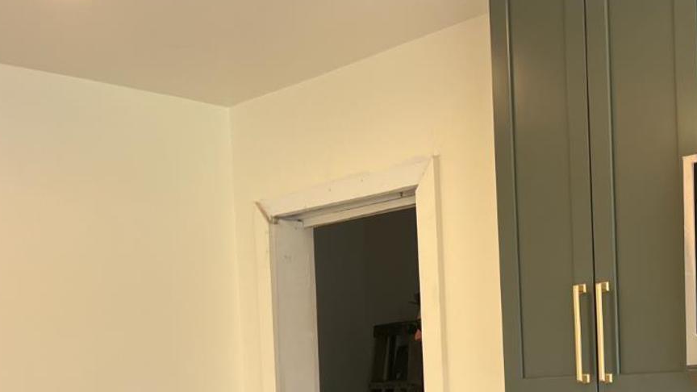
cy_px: 473
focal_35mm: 59
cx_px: 650
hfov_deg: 33.3
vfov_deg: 19.2
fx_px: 1090
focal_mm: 5.7
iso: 40
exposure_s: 1/121
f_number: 1.5
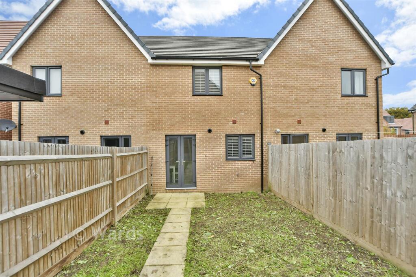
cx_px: 208
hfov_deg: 100.4
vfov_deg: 77.3
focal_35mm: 15
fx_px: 173
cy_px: 138
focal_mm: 10
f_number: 6.3
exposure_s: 1/160
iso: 500
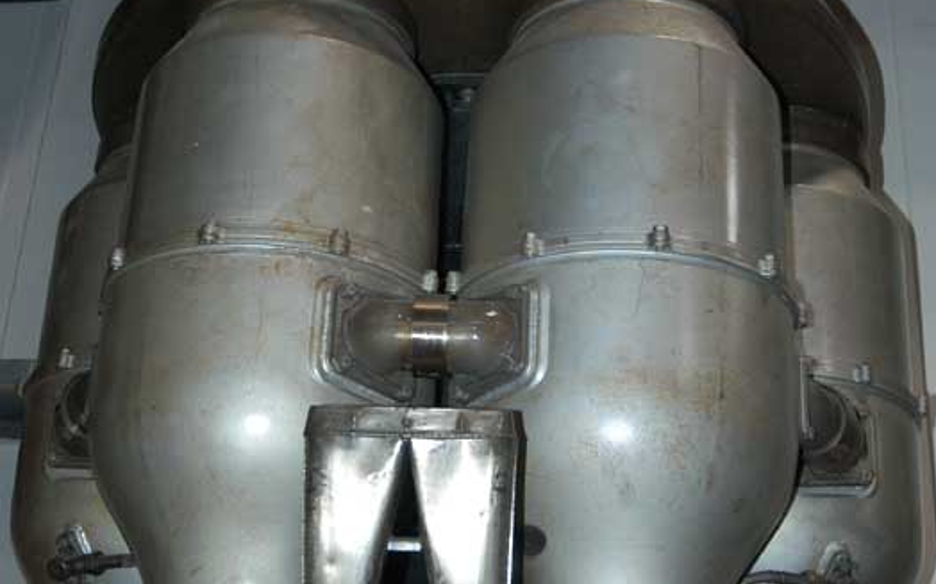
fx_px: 1428
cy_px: 155
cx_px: 473
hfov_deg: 36.3
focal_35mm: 56
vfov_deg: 22.9
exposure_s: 1/60
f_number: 5.6
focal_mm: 24
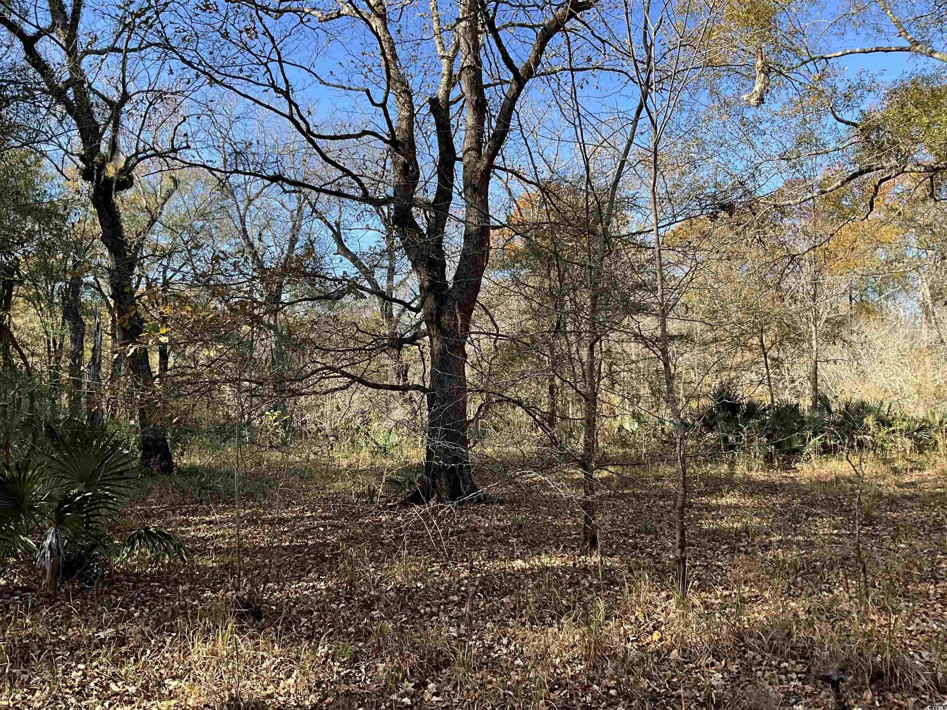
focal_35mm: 29
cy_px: 355
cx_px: 474
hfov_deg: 61.7
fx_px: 793
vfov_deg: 48.2
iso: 25
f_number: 1.8
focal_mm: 3
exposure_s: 1/412
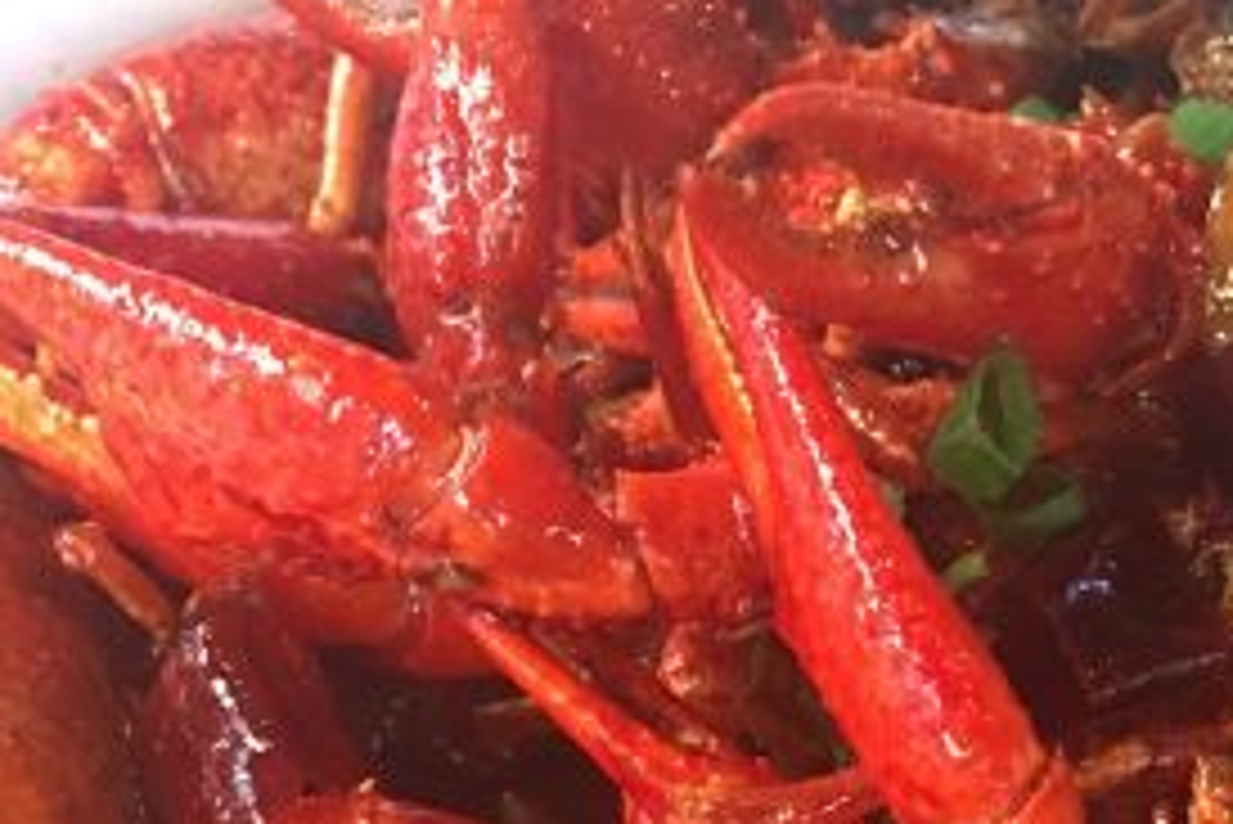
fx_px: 2639
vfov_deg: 16.8
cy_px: 1038
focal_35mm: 77
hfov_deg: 25.4
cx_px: 1143
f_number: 2.2
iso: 125
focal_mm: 4.15
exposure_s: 1/8
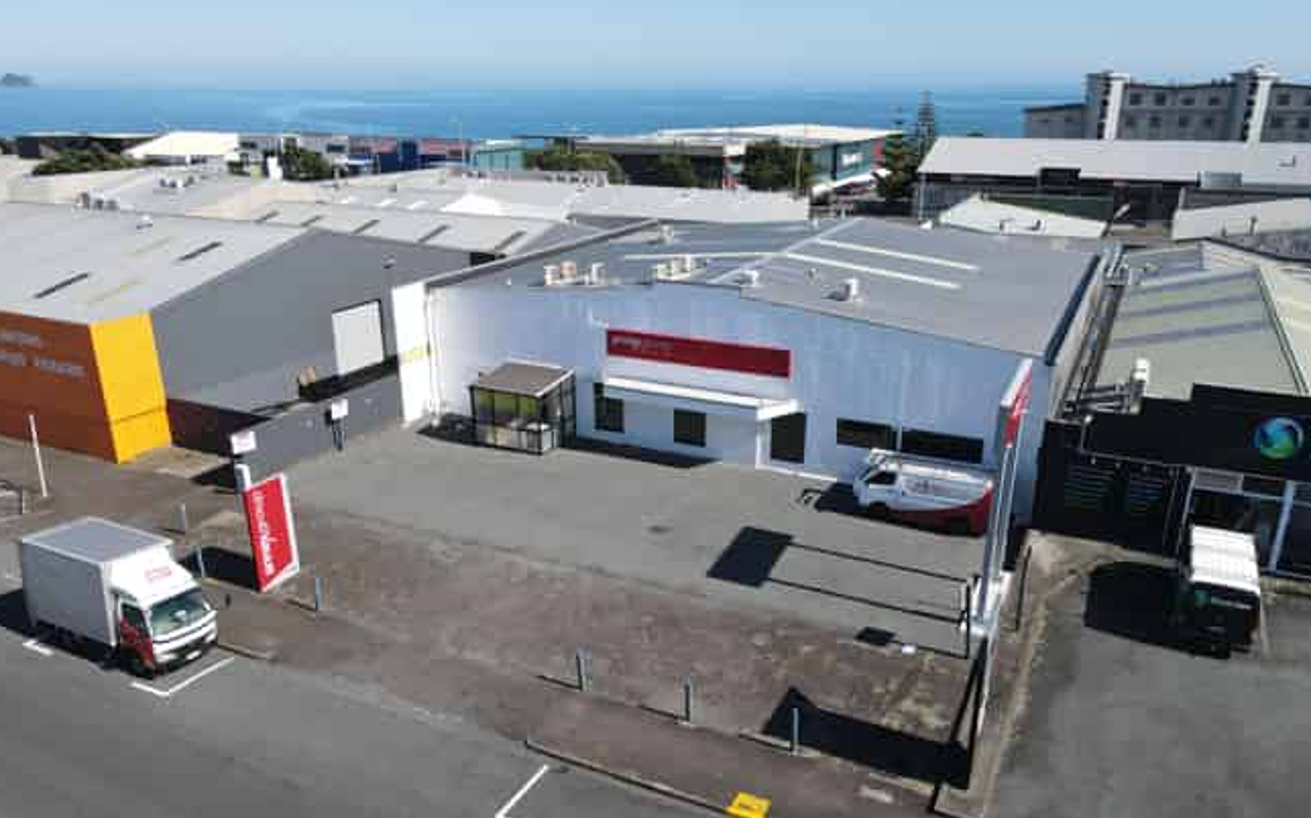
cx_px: 660
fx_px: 929
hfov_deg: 70.4
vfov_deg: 47.4
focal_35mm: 26
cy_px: 461
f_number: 2.8
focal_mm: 4.5
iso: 100
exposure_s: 1/640
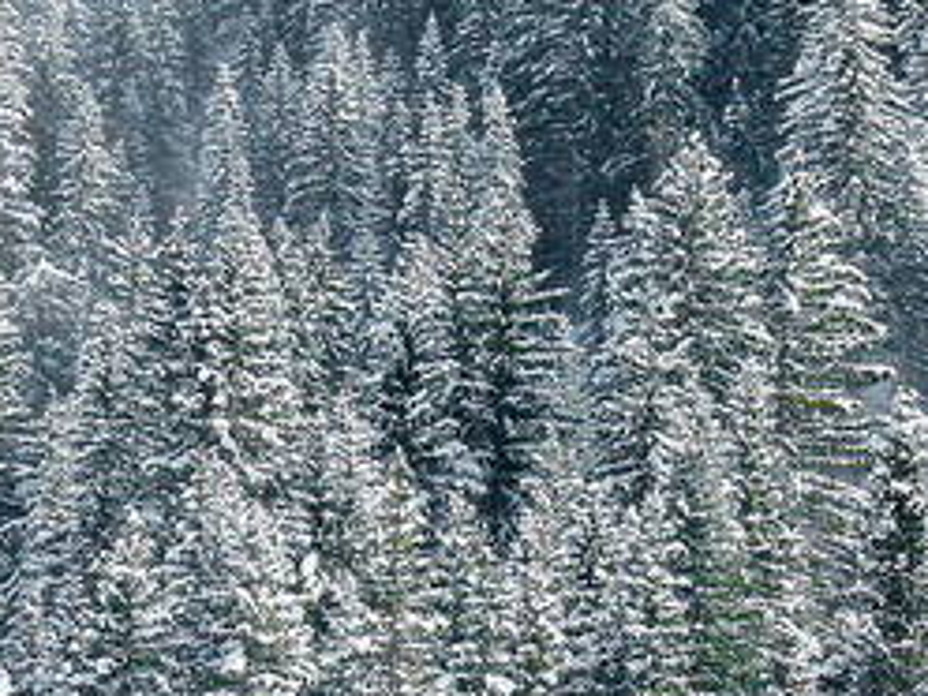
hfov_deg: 8.1
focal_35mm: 244
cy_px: 146
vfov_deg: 6.1
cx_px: 254
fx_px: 6541
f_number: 4
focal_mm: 18.2
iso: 100
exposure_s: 1/640
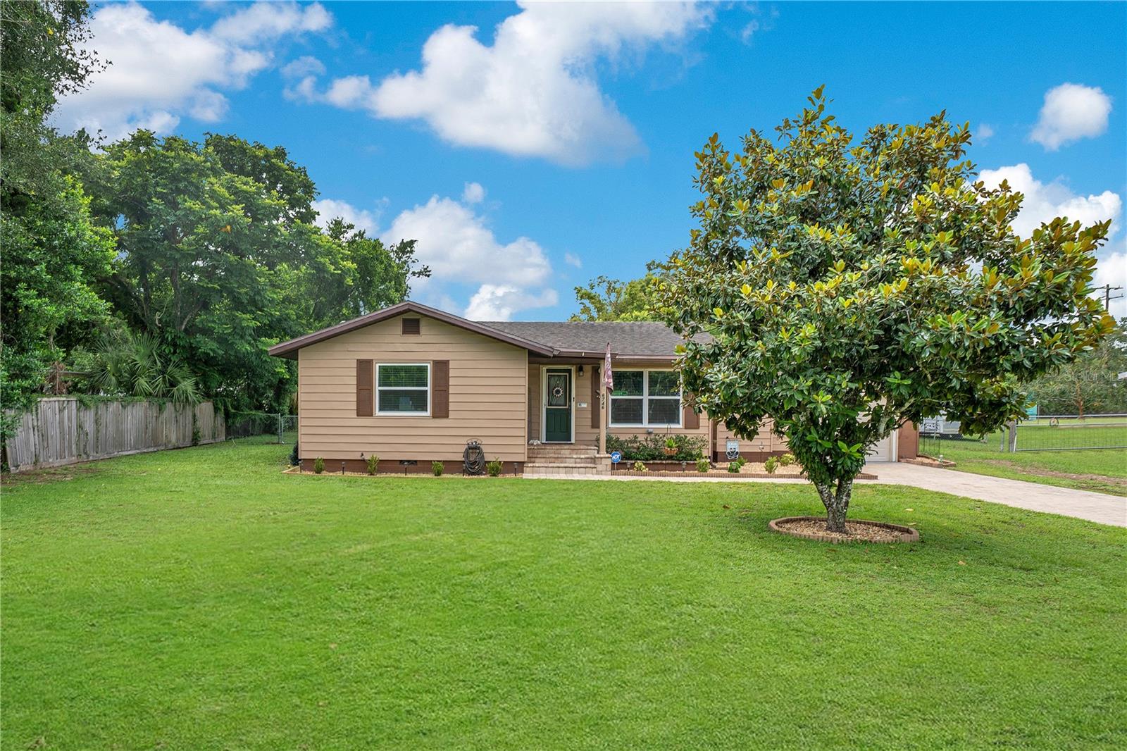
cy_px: 376
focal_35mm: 16
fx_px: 501
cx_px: 564
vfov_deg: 73.7
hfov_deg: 96.7
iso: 100
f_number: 9
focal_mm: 16
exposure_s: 1/125
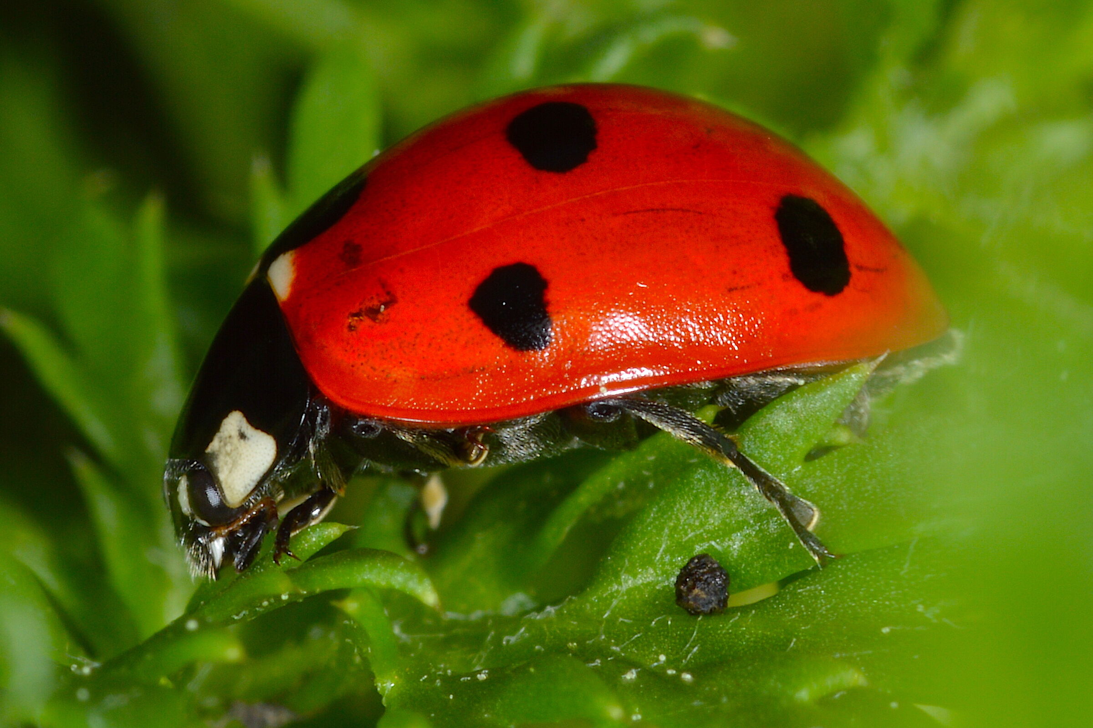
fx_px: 4097
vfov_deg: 10.2
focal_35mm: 135
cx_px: 546
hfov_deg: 15.2
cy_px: 364
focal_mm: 90
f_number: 32
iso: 100
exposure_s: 1/160
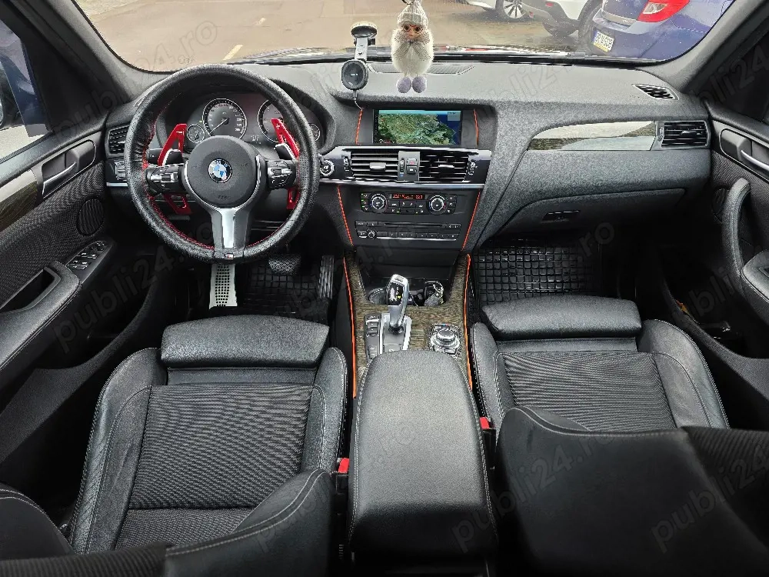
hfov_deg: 73.9
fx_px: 511
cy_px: 288
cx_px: 384
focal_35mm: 23
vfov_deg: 58.9
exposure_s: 1/60.2
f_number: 1.7
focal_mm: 6.3
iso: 64
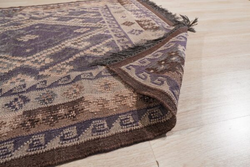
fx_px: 167
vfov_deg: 53.1
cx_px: 125
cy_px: 84
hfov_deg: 73.7
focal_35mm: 24
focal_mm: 16
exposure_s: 1/200
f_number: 4.5
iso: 800
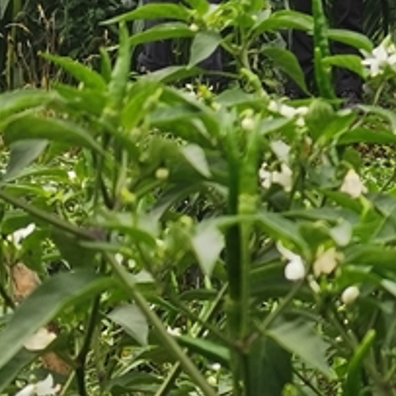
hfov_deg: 11.6
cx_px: 550
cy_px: -39
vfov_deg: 11.9
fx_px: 1877
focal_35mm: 145
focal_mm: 4.75
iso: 50
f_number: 1.8
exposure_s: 1/459
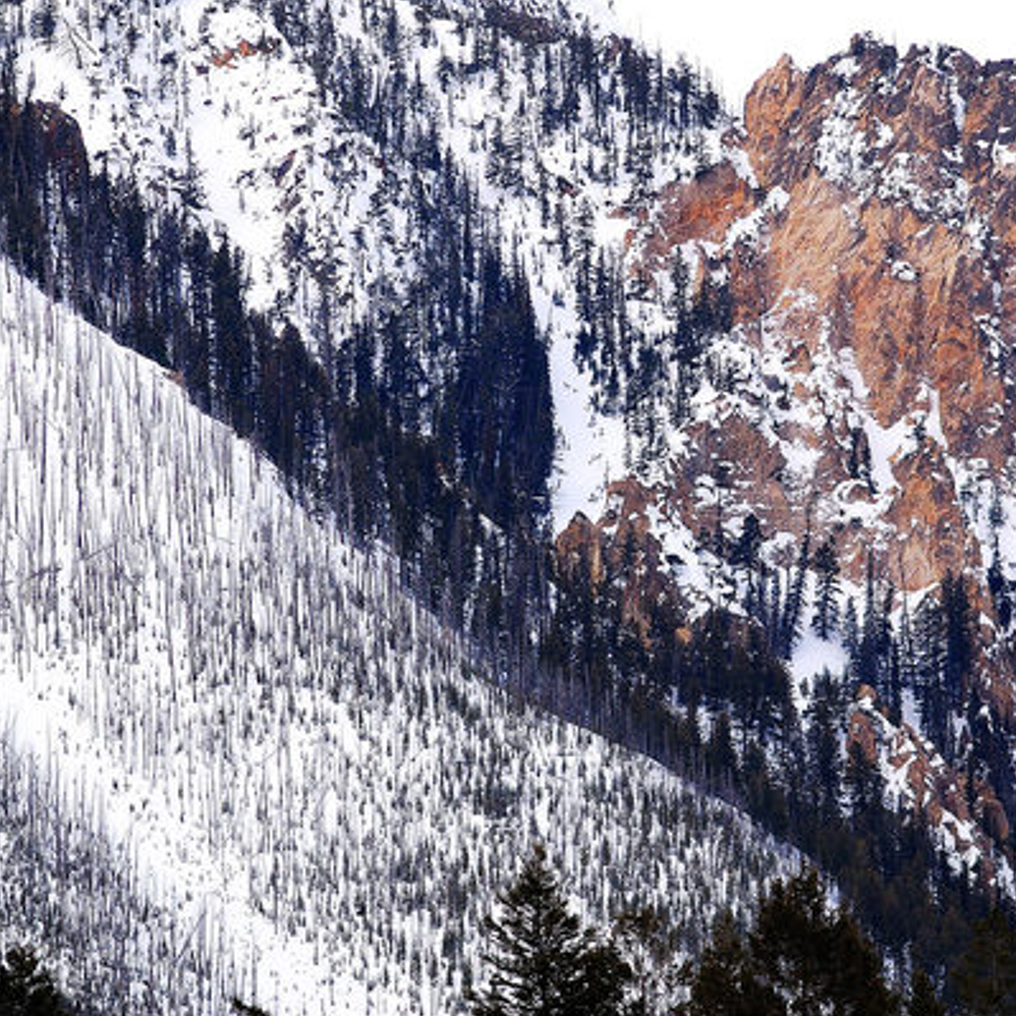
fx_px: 19127
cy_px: 508
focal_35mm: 576
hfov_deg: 3.0
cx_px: 550
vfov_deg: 3.0
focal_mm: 300
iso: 400
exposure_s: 1/640
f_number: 5.6
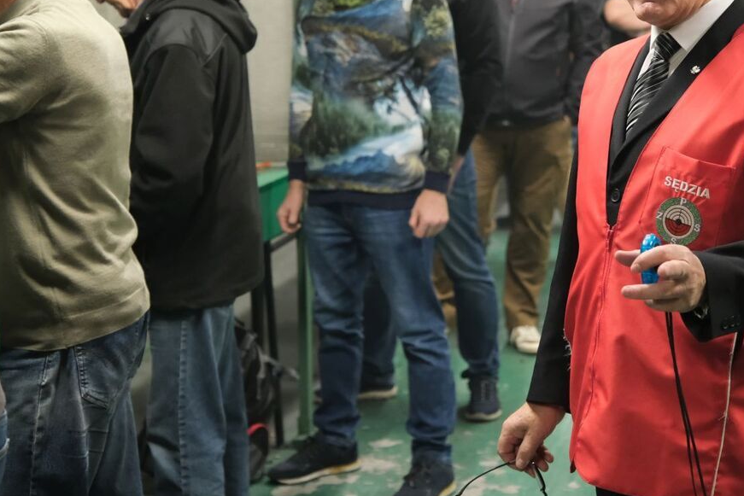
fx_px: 1674
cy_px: 161
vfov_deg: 16.8
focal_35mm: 81
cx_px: 425
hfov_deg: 25.0
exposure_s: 1/100
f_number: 2.8
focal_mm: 37.4
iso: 3200
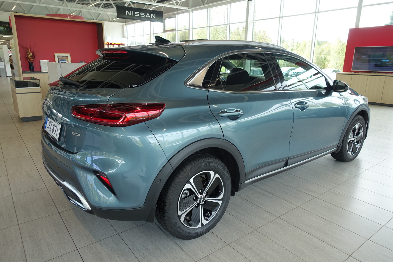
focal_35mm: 24
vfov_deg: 53.1
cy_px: 131
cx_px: 196
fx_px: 262
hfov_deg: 73.7
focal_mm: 8.8
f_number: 3.2
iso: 125
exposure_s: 1/80
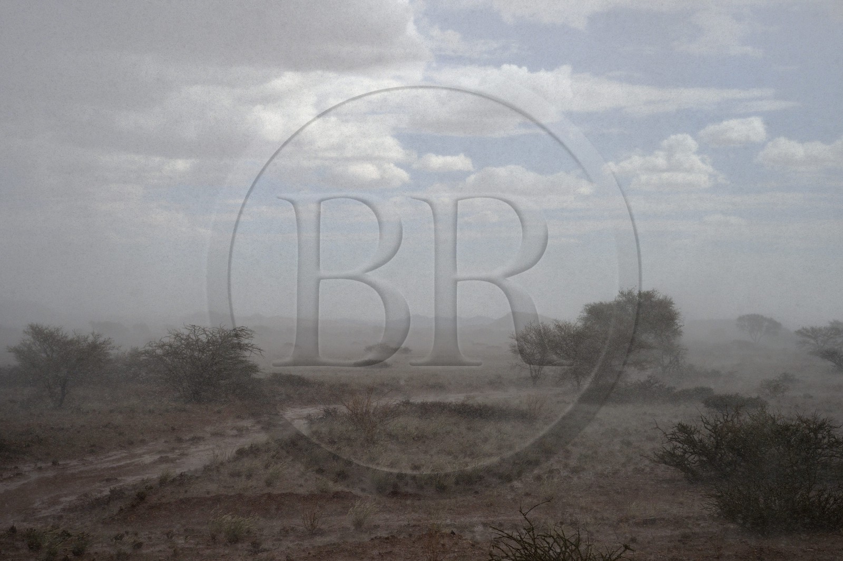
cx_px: 422
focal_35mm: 70
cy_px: 280
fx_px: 1638
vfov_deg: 19.4
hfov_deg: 28.9
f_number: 5
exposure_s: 1/3200
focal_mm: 70
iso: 800
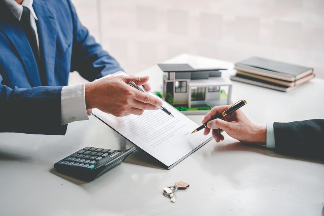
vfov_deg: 21.5
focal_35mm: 63
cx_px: 162
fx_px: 570
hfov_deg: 31.7
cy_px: 108
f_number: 2.8
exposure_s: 1/200
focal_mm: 63.3
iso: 250
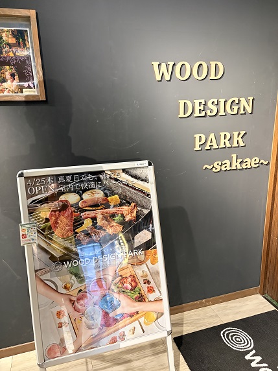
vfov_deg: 67.3
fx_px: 278
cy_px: 186
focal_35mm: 26
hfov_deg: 53.1
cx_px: 139
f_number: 1.6
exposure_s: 1/60
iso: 400
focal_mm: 5.96
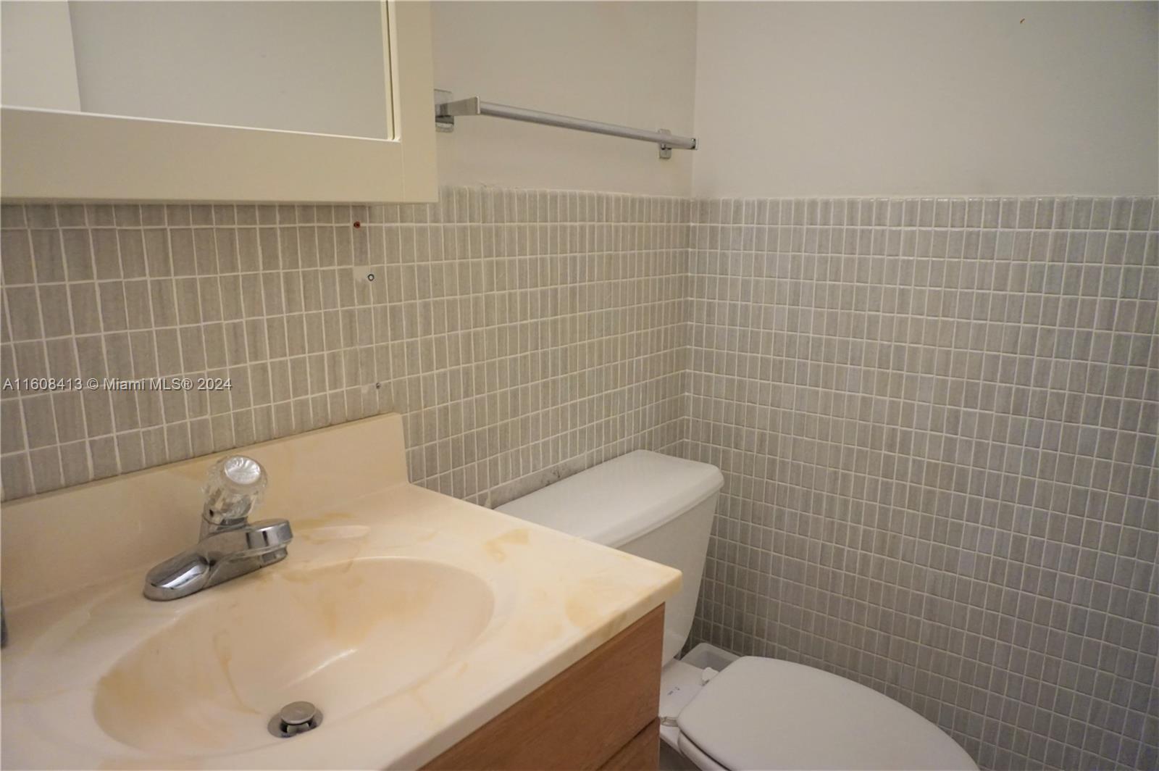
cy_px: 386
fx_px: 772
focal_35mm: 24
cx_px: 580
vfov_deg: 53.1
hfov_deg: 73.8
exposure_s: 1/160
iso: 1600
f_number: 3.5
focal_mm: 16
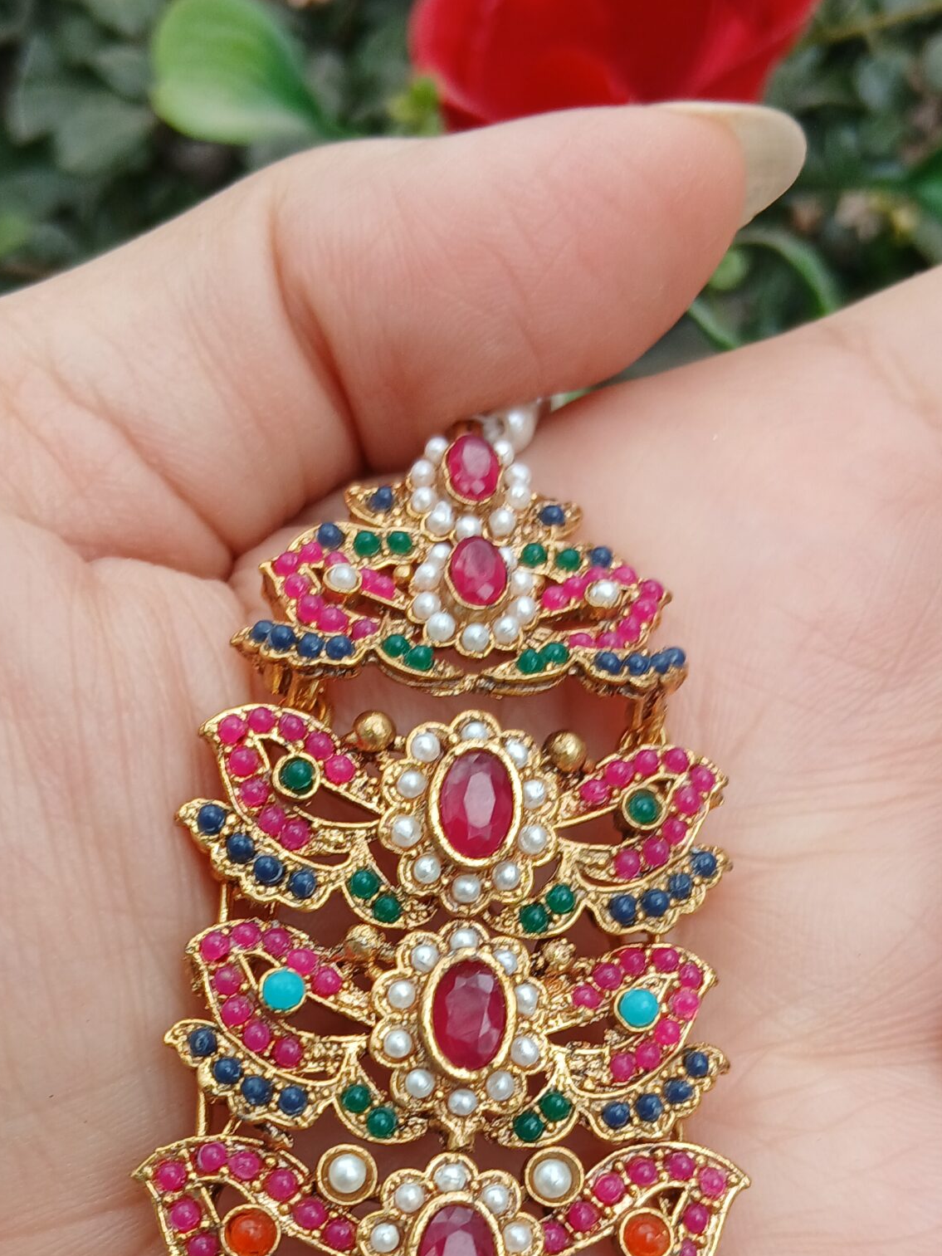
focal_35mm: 44
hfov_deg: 32.8
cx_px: 391
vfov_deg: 41.3
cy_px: 981
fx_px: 1596
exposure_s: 1/100
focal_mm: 3.98
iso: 32
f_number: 1.8
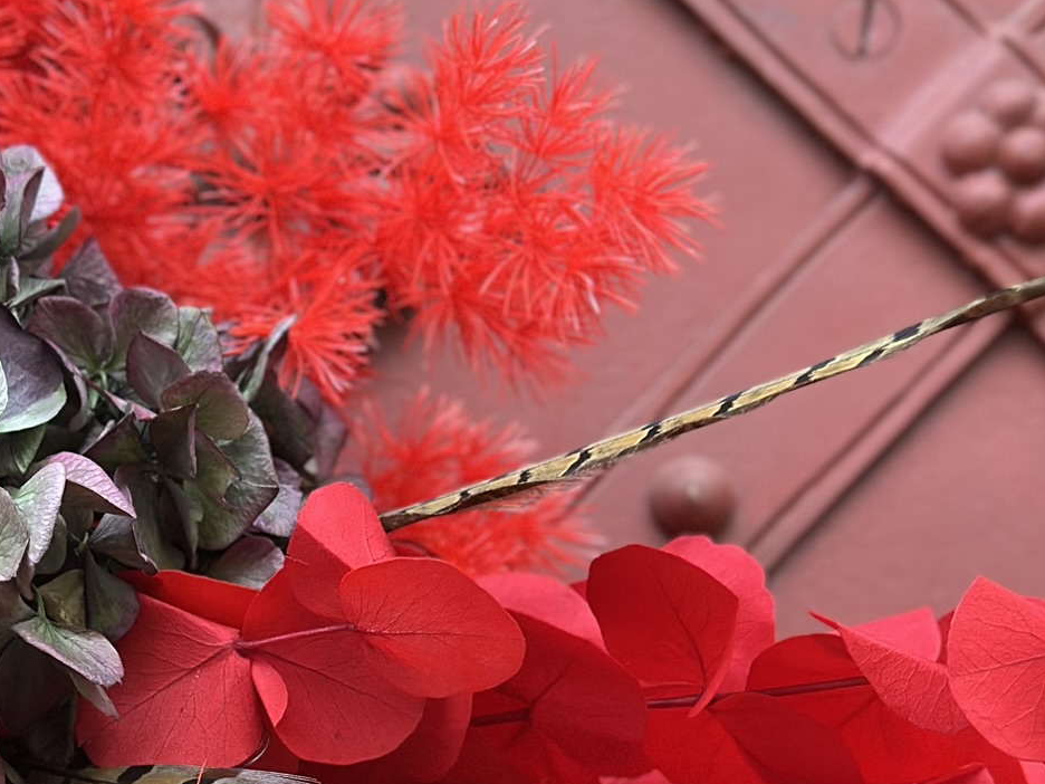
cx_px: 315
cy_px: 1069
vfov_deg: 13.5
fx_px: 3170
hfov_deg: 18.6
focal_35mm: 105
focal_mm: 6.86
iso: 400
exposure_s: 1/45
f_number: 1.78
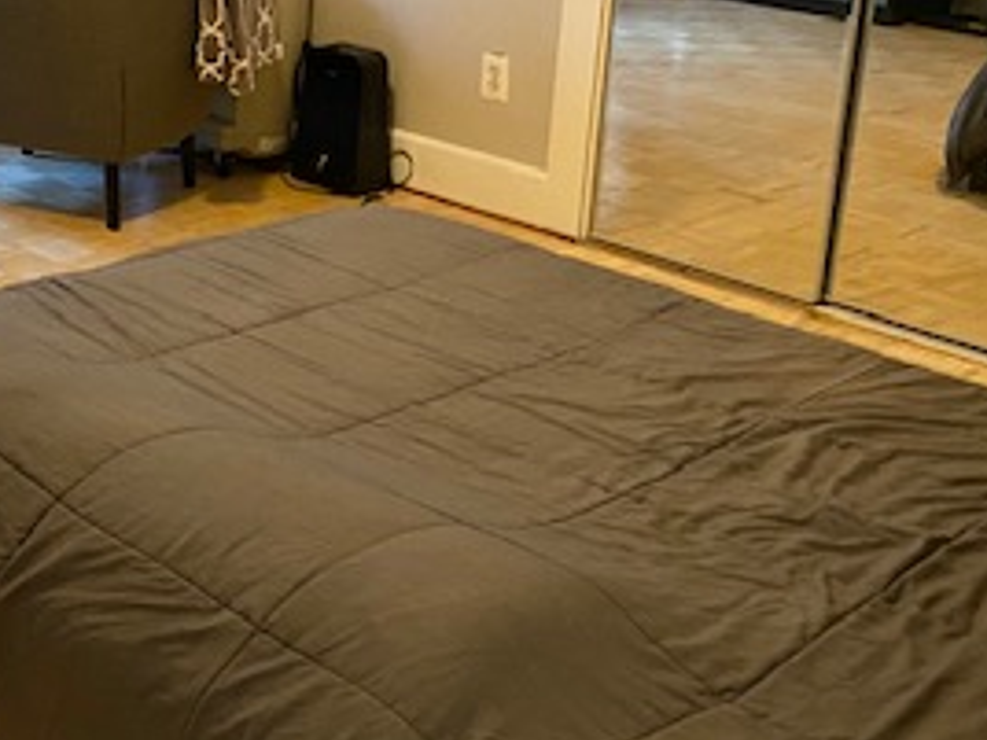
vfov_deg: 23.4
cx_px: 7
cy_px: 169
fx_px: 1768
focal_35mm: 62
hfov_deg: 29.2
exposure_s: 1/40
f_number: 1.8
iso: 500
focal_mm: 4.25
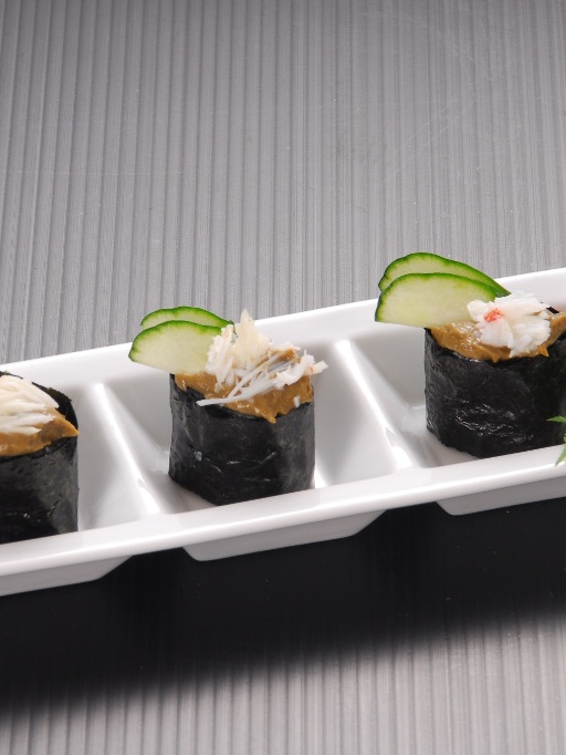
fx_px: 5665
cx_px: 255
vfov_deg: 7.6
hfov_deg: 5.7
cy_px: 378
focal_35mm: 260
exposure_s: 1/250
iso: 200
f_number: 14
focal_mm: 120
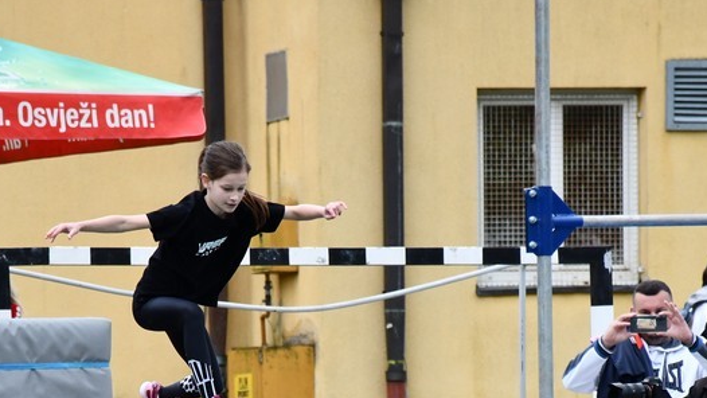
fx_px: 8024
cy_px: 430
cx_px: 305
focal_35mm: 428
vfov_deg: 2.8
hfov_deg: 5.0
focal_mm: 140
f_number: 5.6
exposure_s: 1/1000
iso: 800
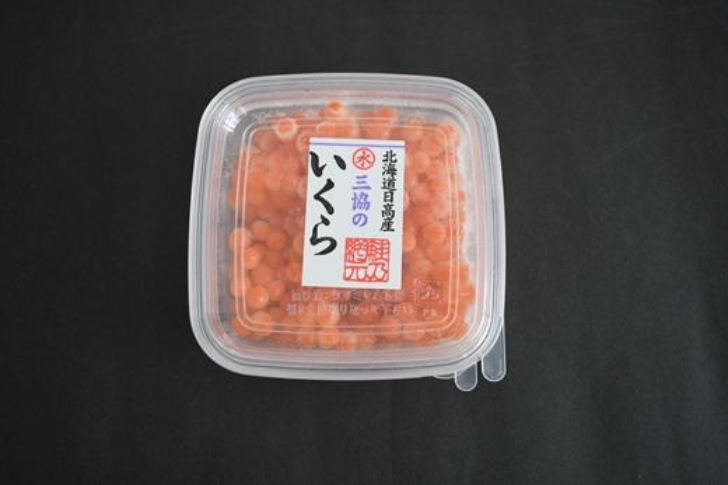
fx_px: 808
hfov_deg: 48.5
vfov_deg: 33.4
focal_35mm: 40
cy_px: 242
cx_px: 364
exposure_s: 1/80
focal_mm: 27
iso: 1000
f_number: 4.5
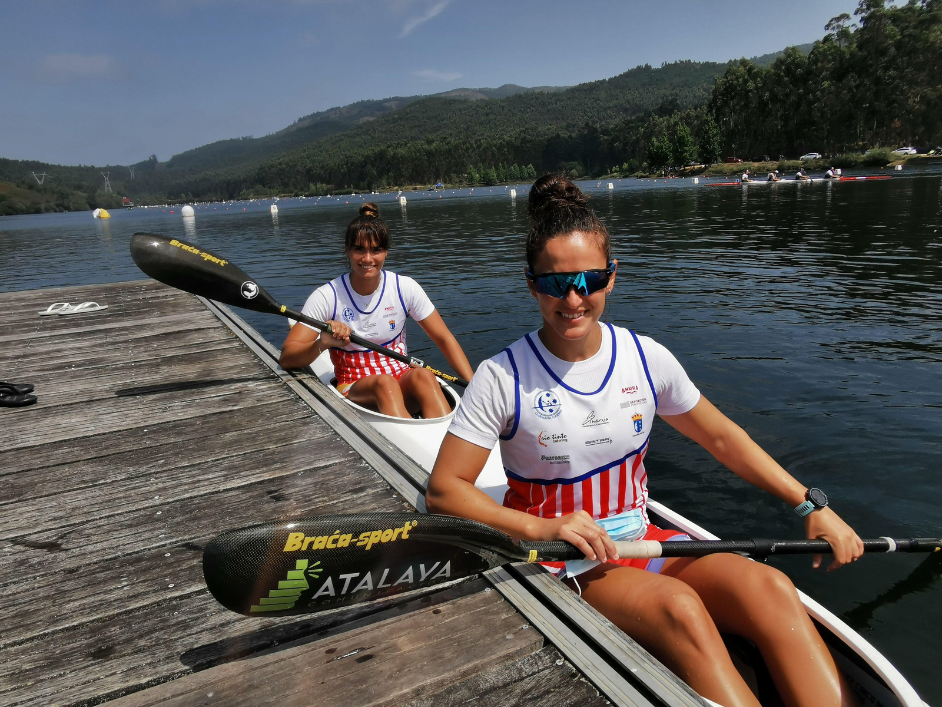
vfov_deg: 54.9
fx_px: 680
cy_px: 354
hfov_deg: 69.4
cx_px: 471
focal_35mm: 25
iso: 50
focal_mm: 2.35
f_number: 2.2
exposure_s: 1/1721
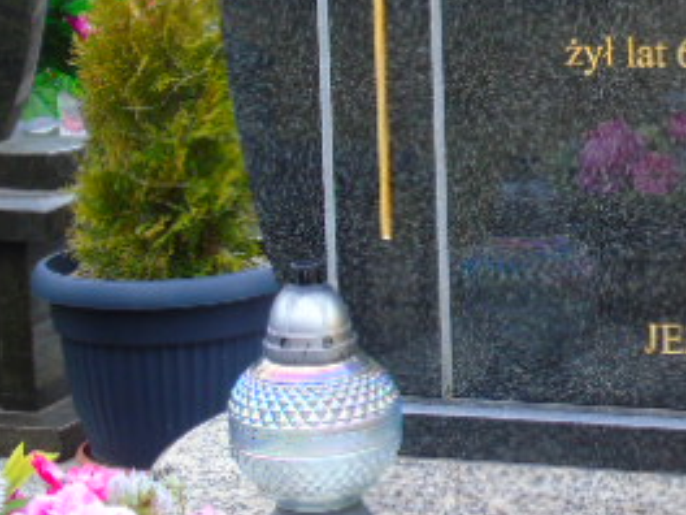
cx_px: 613
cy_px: 88
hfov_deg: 14.9
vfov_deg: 11.3
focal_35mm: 131
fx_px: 2596
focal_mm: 9.6
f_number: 4.3
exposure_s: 1/30
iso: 100
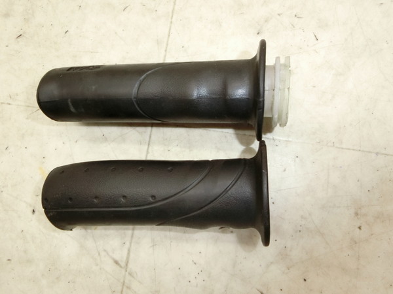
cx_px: 196
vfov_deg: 54.9
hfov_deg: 69.4
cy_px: 147
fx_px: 284
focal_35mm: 25
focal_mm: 4.5
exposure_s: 1/60
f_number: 3.5
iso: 400
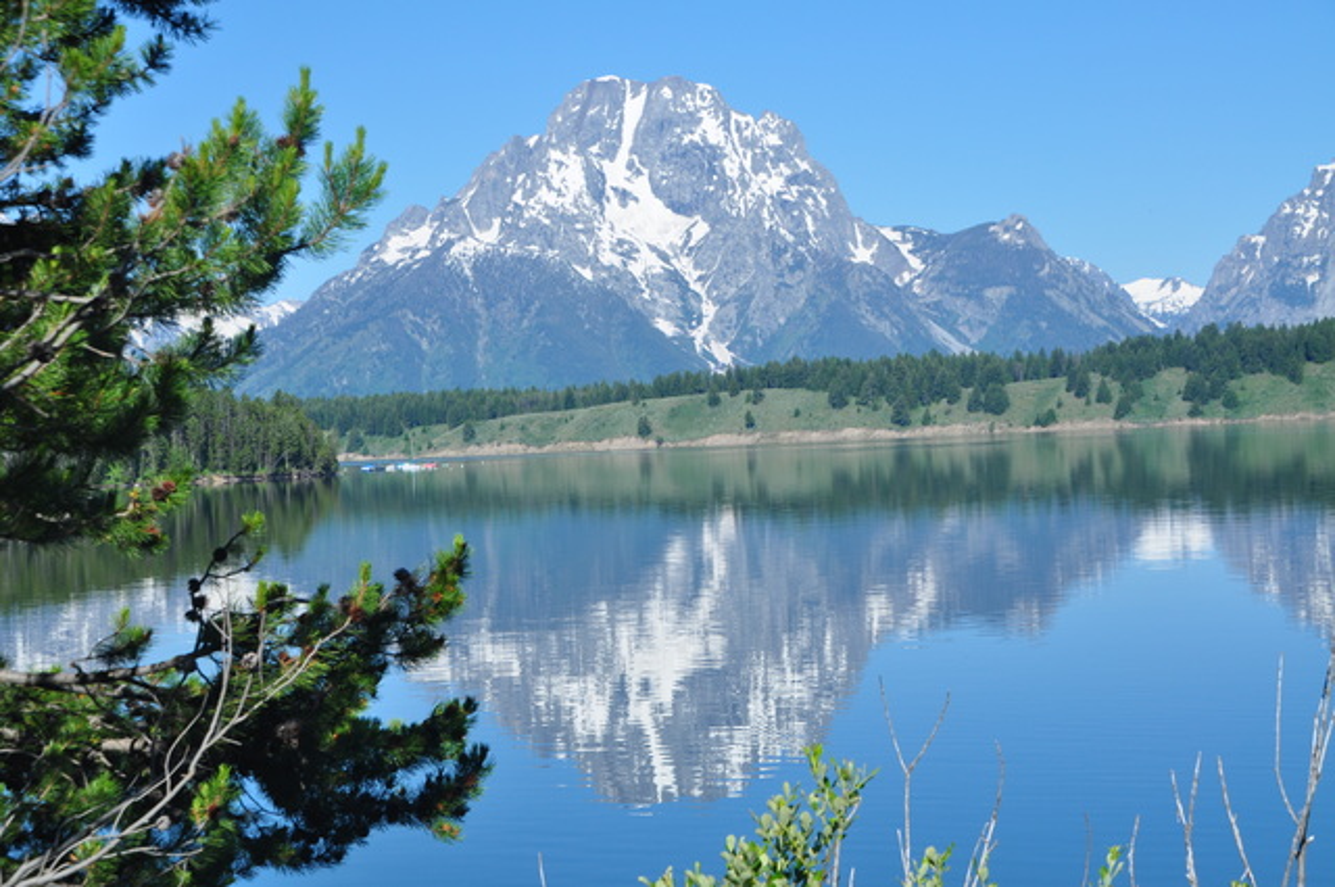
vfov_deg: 16.5
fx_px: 3055
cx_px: 668
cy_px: 444
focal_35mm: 82
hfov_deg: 24.6
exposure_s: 1/400
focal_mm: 55
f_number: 10
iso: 200
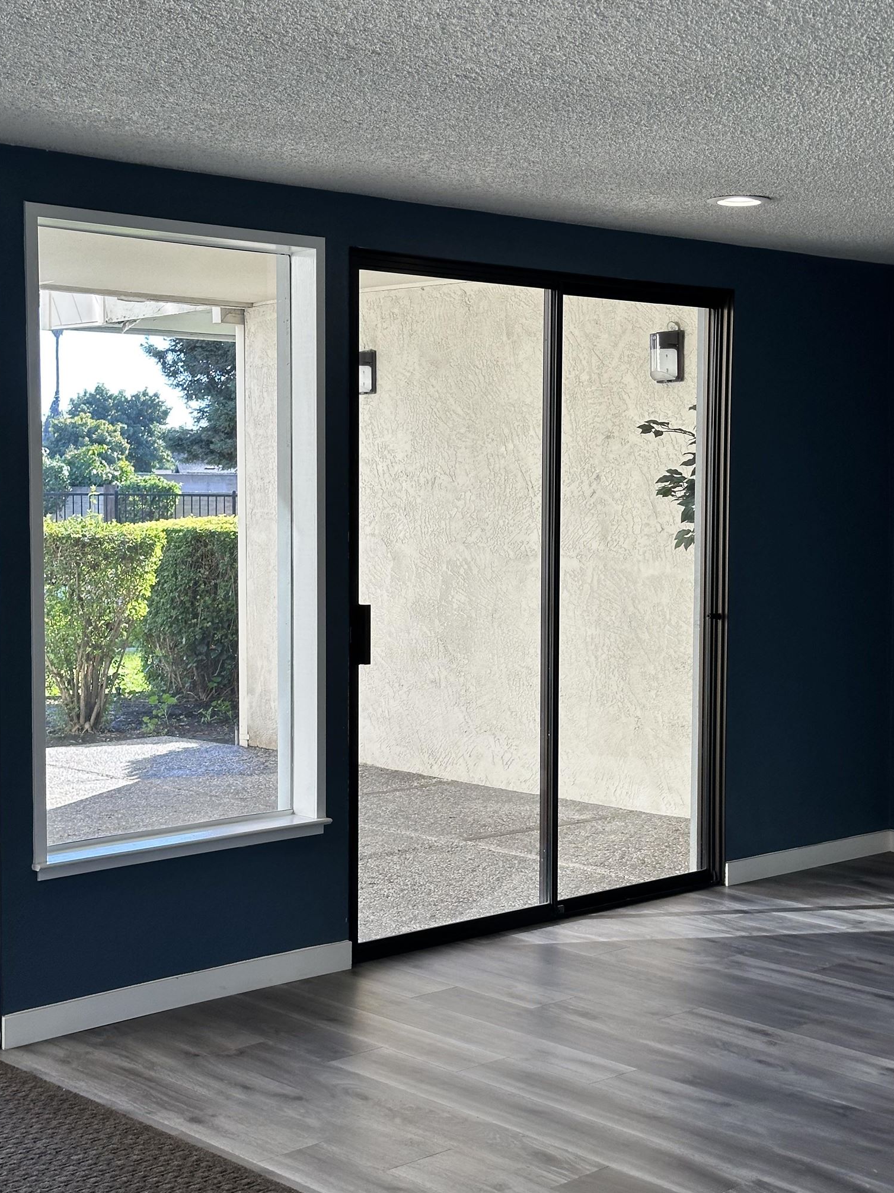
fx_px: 1894
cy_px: 615
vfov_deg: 34.9
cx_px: 438
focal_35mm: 55
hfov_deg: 26.6
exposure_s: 1/404
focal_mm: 6.86
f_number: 1.78
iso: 64
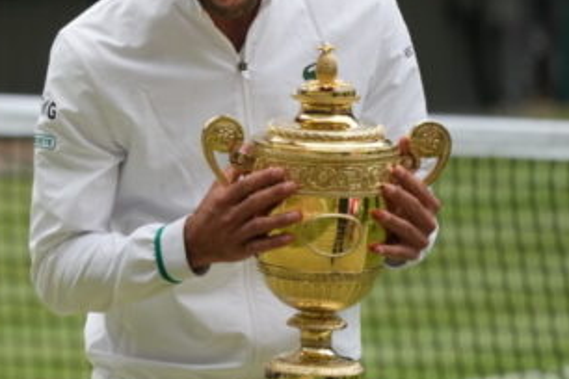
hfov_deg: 2.3
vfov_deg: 1.5
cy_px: 80
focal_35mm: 910
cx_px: -63
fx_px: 14382
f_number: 5.6
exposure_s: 1/1600
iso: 1600
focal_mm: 400
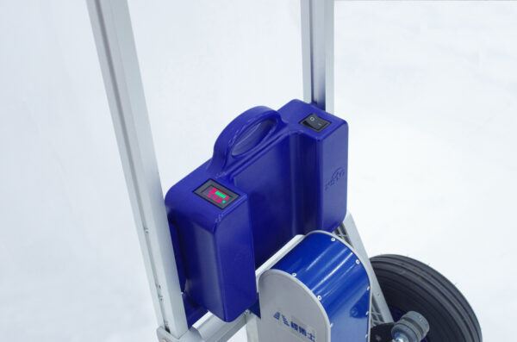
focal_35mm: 52
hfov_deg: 38.3
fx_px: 745
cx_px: 258
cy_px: 171
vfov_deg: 25.9
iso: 1600
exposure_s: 1/30
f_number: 6.3
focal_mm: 35
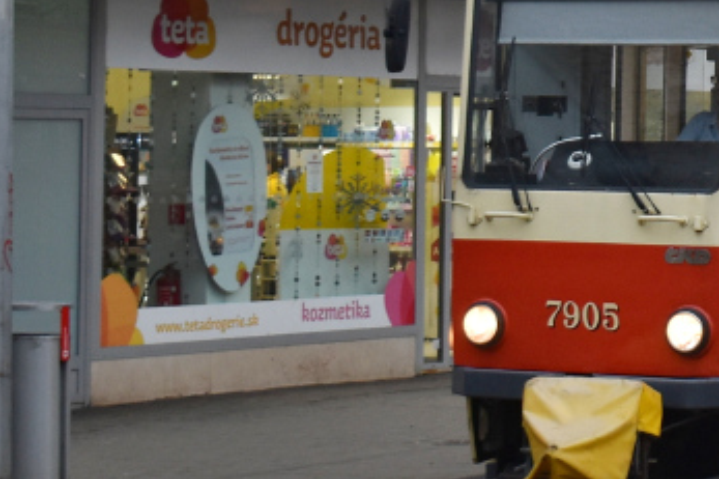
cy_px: -65
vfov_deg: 7.6
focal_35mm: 180
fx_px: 3593
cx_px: 1086
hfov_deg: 11.0
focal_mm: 32
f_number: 5.6
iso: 400
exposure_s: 1/125
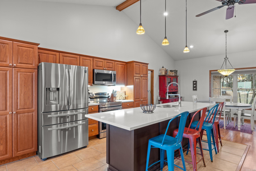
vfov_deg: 62.1
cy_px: 86
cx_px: 128
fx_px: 142
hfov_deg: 84.1
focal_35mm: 20
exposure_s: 1.3
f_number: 9
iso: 200
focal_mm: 13.3
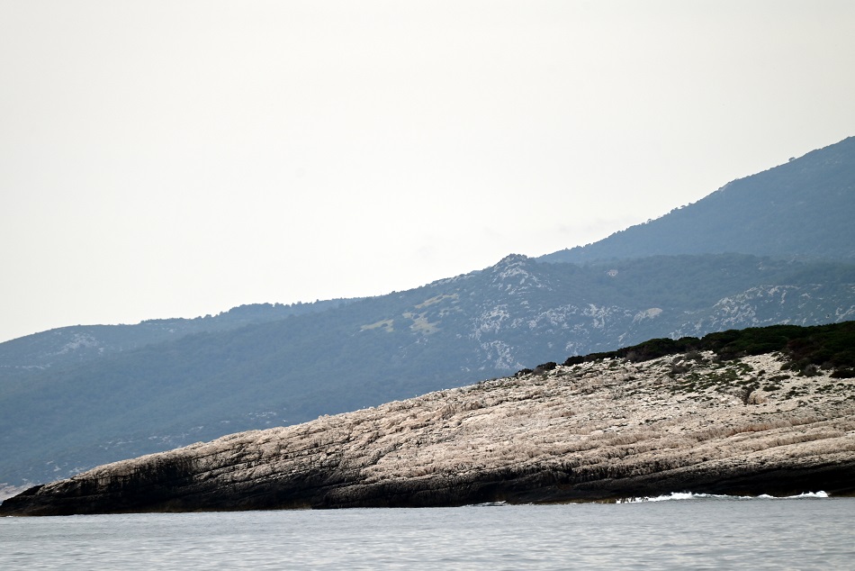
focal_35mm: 300
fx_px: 7127
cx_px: 428
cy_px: 286
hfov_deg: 6.9
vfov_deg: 4.6
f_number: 5.6
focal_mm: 300
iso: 280
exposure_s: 1/1000
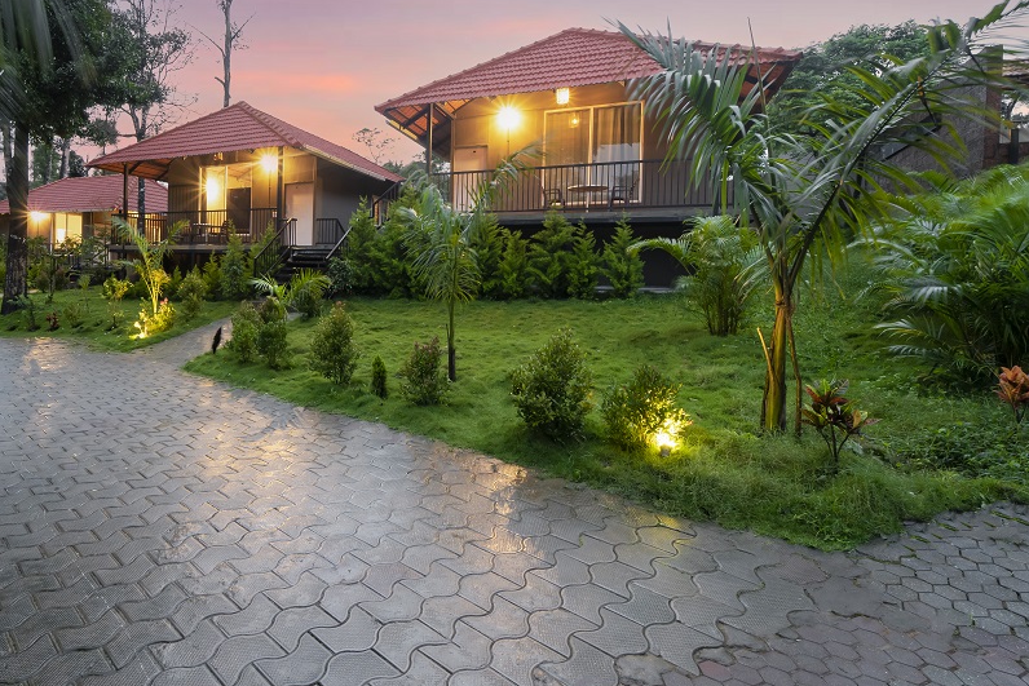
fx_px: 543
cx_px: 367
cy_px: 273
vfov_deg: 64.0
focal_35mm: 19
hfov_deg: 84.7
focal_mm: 14
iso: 500
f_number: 11
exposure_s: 4
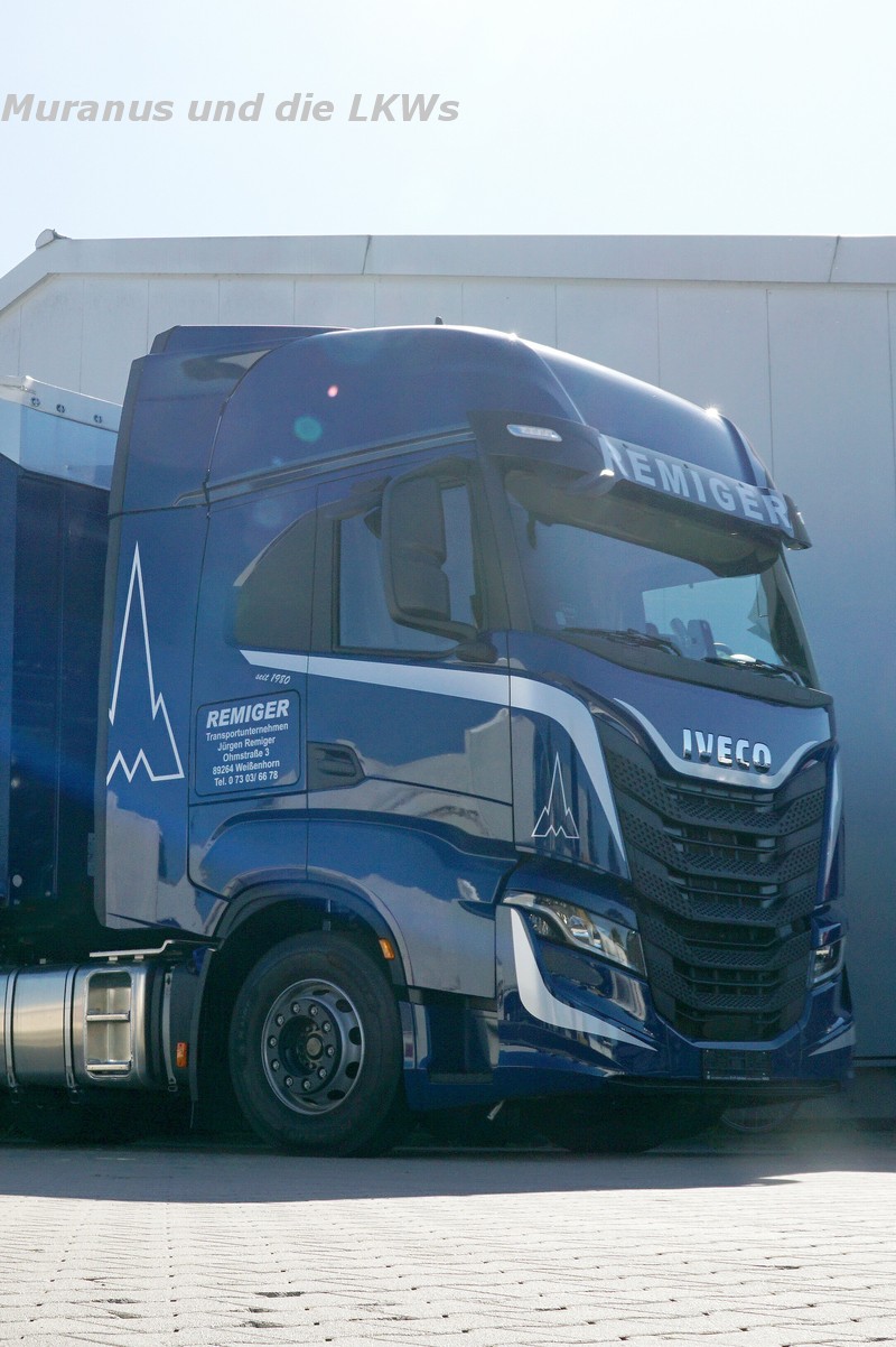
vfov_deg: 57.2
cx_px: 448
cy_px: 674
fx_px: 1233
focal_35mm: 33
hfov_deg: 39.9
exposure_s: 1/160
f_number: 11
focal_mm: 22
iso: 100
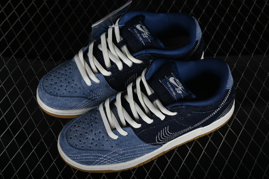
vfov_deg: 18.2
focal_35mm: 75
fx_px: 560
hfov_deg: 27.0
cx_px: 134
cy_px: 90
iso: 160
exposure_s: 1/200
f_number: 7.1
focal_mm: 50
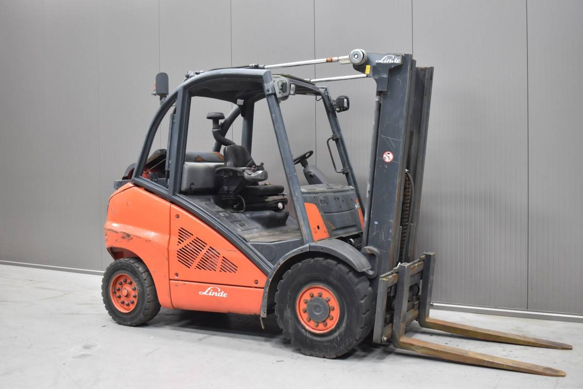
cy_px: 194
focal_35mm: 36
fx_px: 583
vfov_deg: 36.9
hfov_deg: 53.1
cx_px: 292
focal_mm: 24
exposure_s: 1/30
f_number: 4.5
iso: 1250
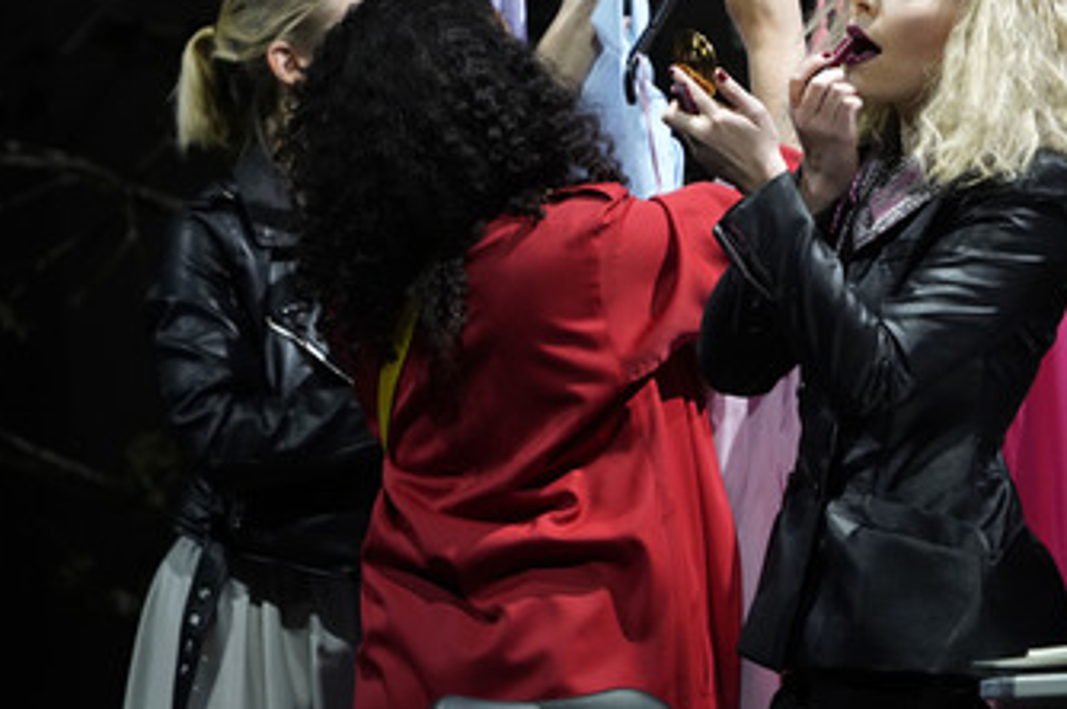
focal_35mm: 692
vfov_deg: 2.0
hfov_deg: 3.0
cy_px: 252
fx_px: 20490
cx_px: 570
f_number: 6.3
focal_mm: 512
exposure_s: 1/200
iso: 4000
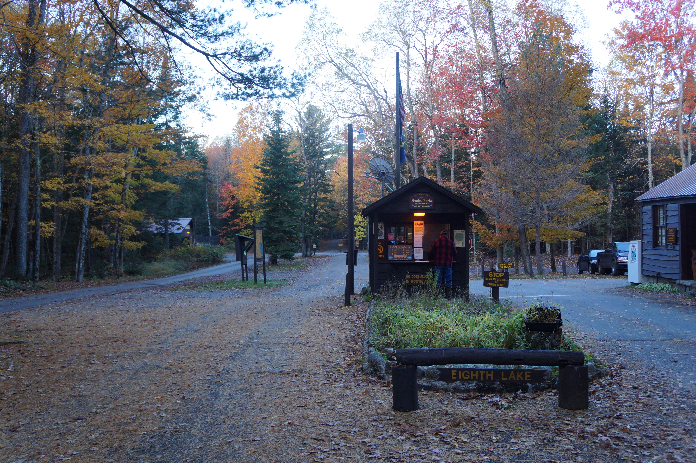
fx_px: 696
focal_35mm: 36
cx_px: 348
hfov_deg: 53.2
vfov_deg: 36.8
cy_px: 232
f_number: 4
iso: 100
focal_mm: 24
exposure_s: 1/60
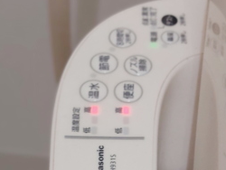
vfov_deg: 15.0
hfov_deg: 21.2
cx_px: 71
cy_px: 250
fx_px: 601
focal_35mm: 92
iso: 100
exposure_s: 1/24
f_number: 1.8
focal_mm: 5.23
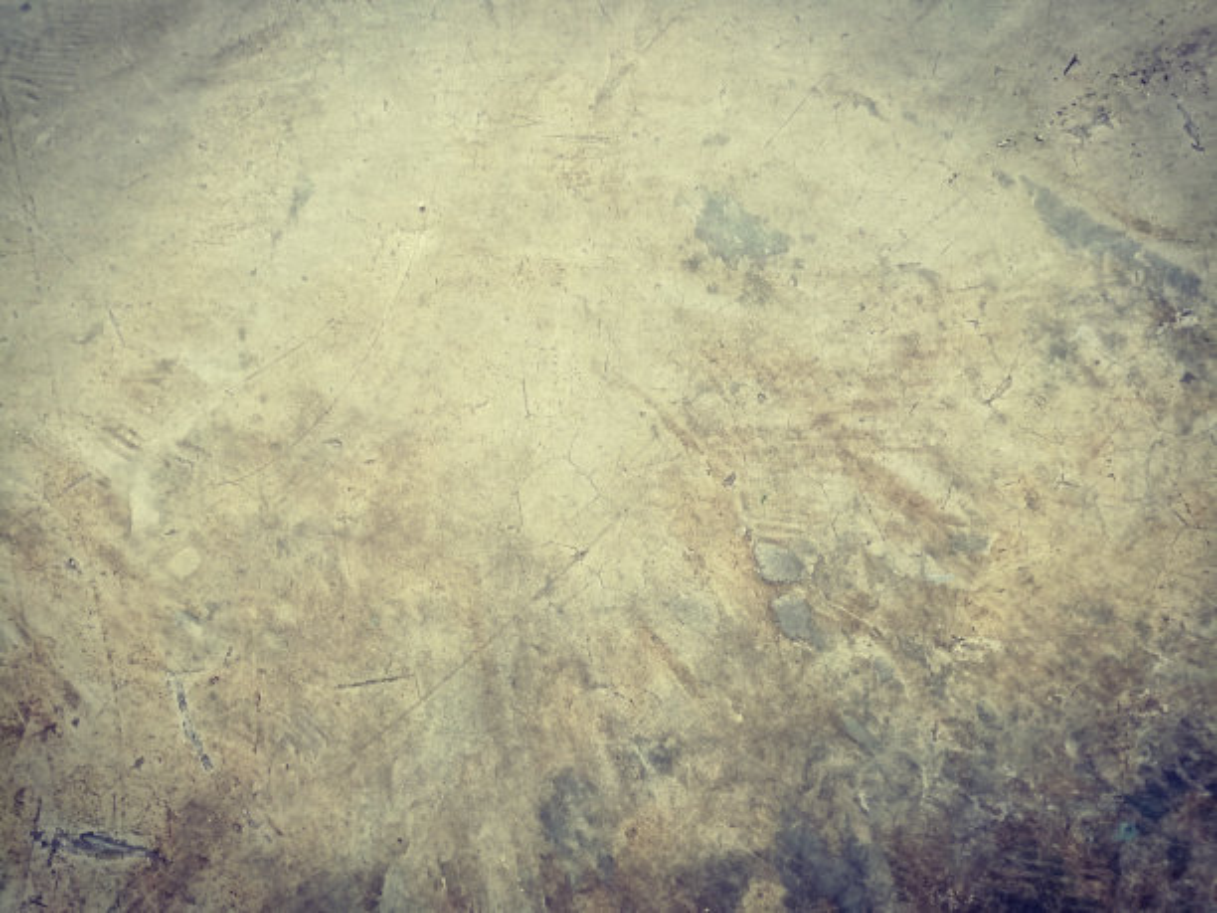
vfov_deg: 53.1
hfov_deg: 67.3
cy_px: 456
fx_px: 914
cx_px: 608
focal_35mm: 26
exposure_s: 1/33.3
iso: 200
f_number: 2.2
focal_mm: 3.83
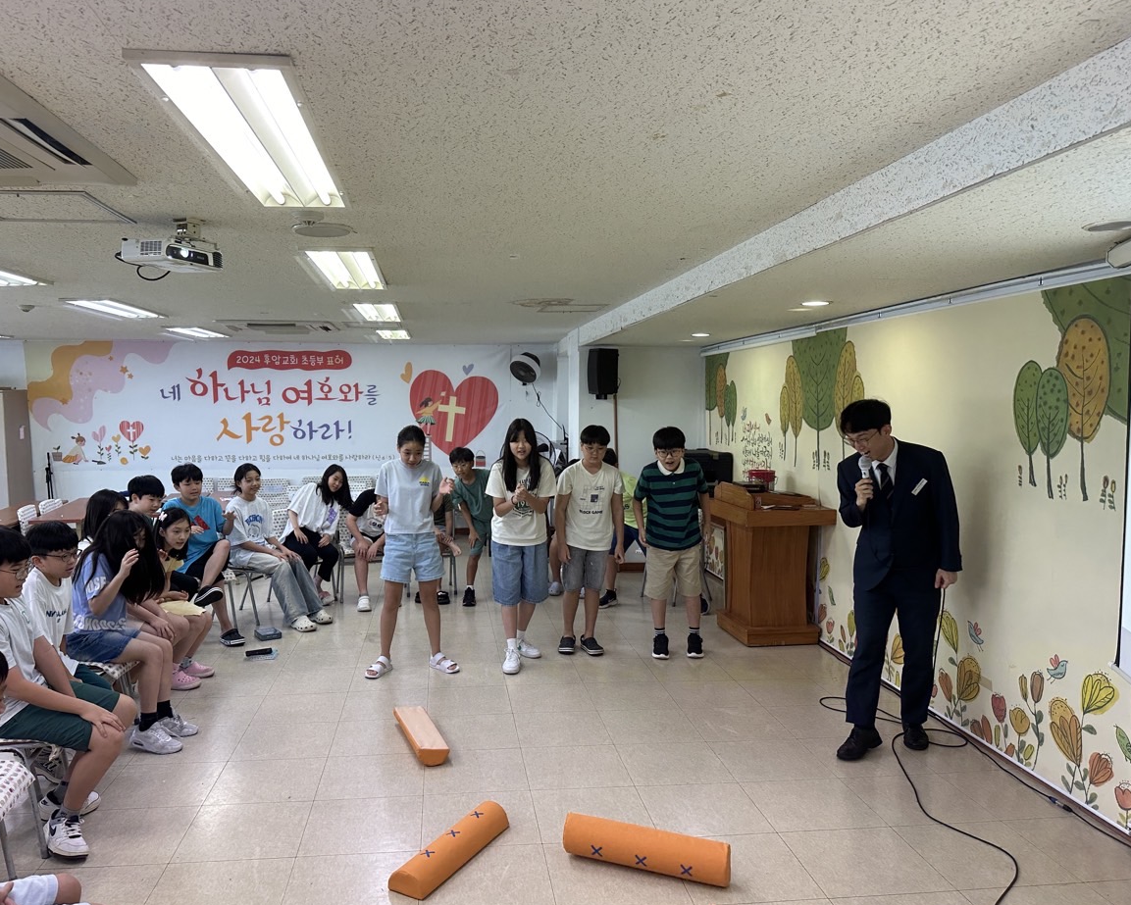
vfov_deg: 54.9
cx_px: 518
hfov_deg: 65.9
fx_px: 871
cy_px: 463
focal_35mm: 26
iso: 125
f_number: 1.78
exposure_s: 1/120
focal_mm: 6.86
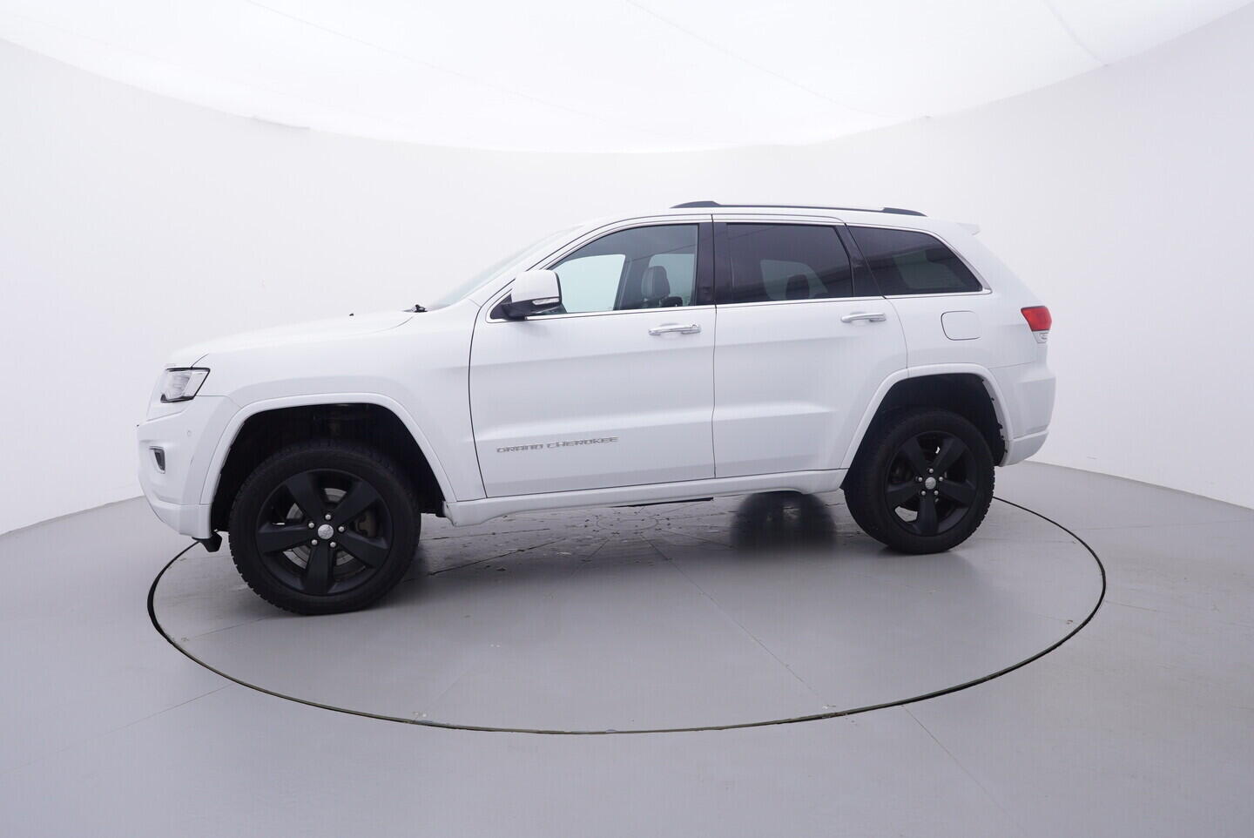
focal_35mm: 22
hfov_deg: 77.3
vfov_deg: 56.2
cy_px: 419
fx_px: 784
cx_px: 627
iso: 200
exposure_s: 1/80
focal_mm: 15
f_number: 5
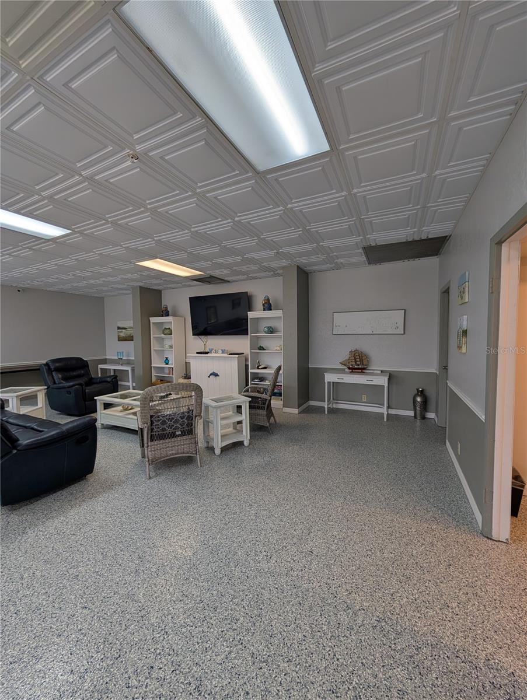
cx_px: 264
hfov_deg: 94.6
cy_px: 350
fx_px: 243
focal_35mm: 12
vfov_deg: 110.5
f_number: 1.7
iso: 62
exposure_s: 1/221
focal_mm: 2.02
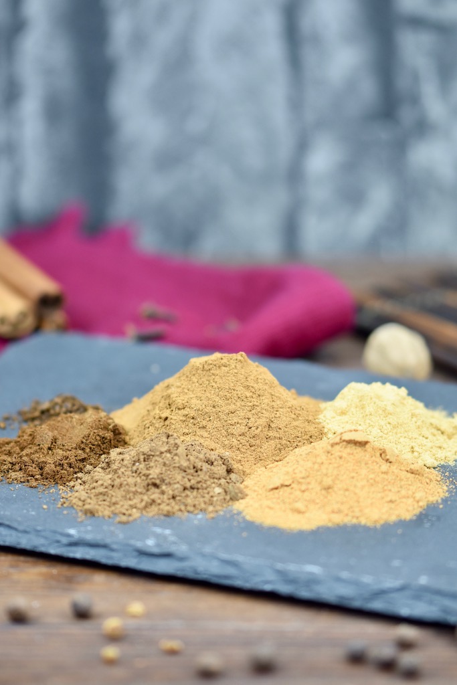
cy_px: 342
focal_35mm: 158
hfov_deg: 8.7
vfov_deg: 13.0
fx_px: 2998
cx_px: 228
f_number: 4
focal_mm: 105
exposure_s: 1/60
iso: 400
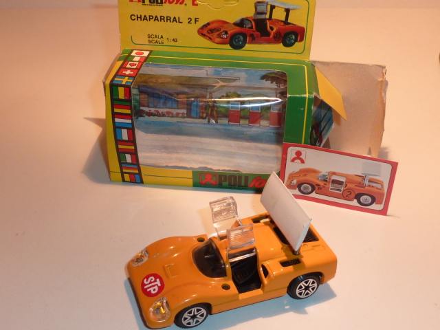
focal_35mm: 48
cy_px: 165
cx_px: 220
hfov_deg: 39.7
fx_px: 610
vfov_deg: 30.3
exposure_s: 1/40
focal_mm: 4.4
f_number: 3.3
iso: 100
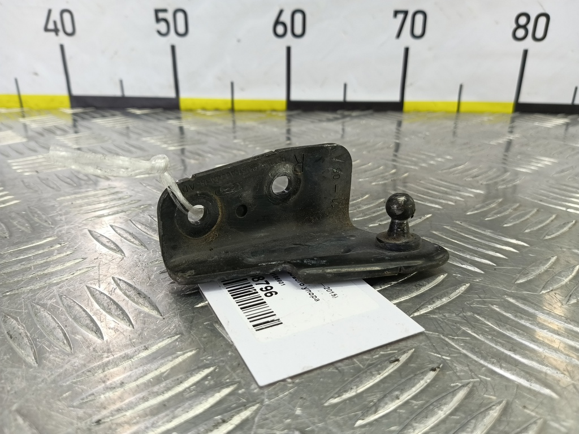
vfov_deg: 58.9
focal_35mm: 23
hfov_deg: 73.9
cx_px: 290
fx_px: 385
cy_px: 217
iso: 127
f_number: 1.6
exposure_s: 1/50
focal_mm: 4.11
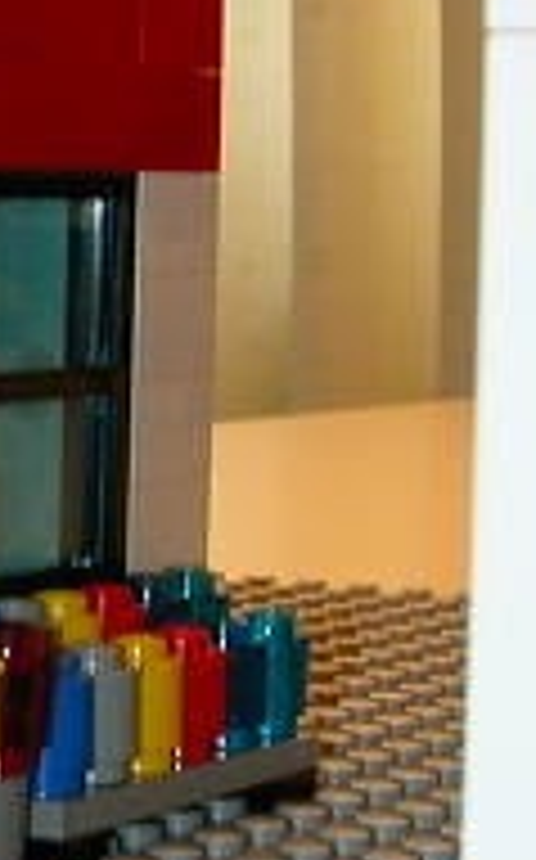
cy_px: 567
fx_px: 3584
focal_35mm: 153
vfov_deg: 13.7
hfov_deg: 8.3
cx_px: -315
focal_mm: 6.6
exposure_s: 1/30
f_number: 4.8
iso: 100
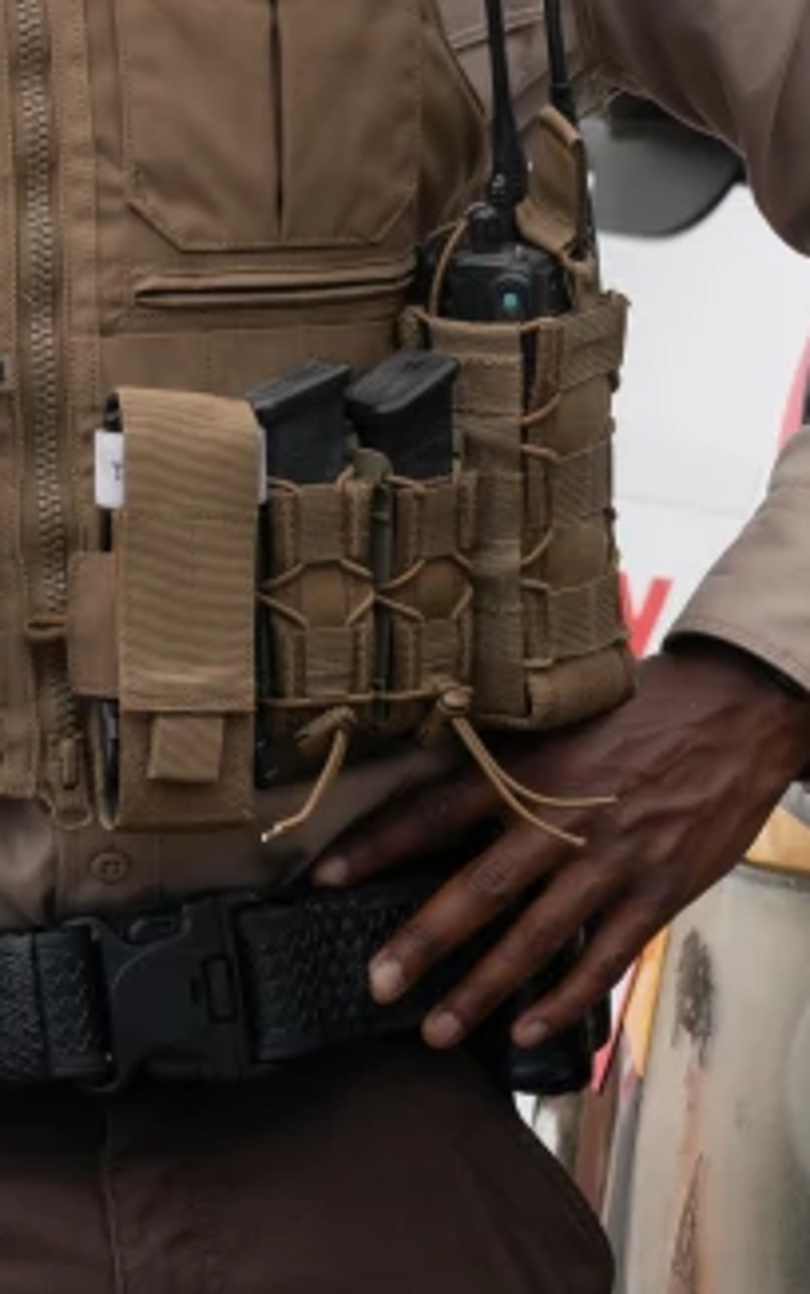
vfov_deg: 4.0
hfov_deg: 2.5
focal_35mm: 521
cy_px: 274
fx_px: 18386
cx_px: 294
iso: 250
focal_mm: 139
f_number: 8
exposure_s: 1/250
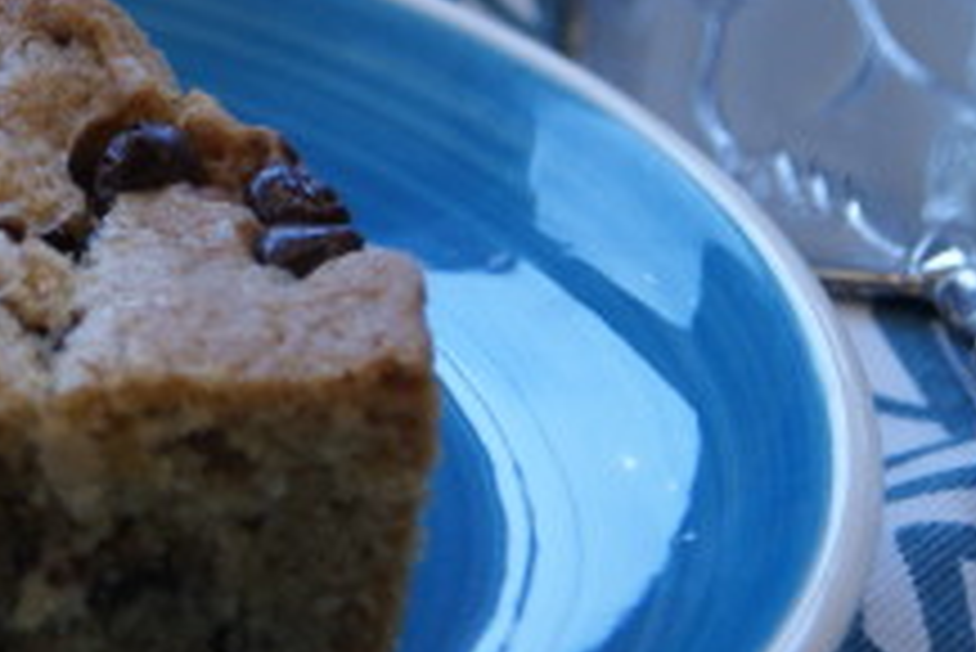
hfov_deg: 6.1
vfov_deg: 4.1
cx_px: -549
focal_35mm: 332
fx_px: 9007
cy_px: -175
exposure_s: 1/125
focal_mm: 60
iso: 320
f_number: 5.6
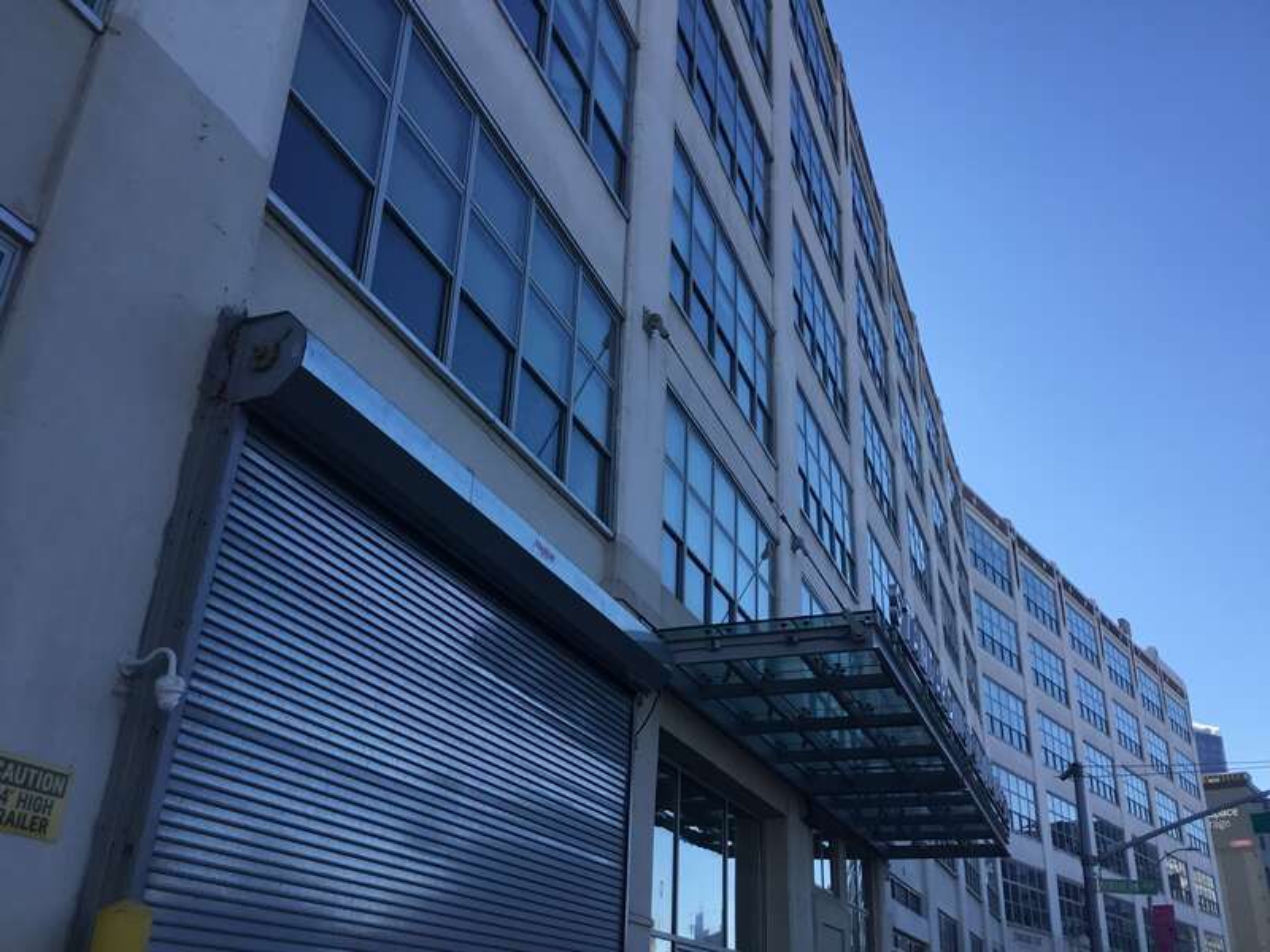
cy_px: 476
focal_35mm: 31
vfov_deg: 45.4
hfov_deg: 58.4
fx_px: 1137
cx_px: 635
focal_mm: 3.3
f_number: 2.4
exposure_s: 1/783
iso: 25
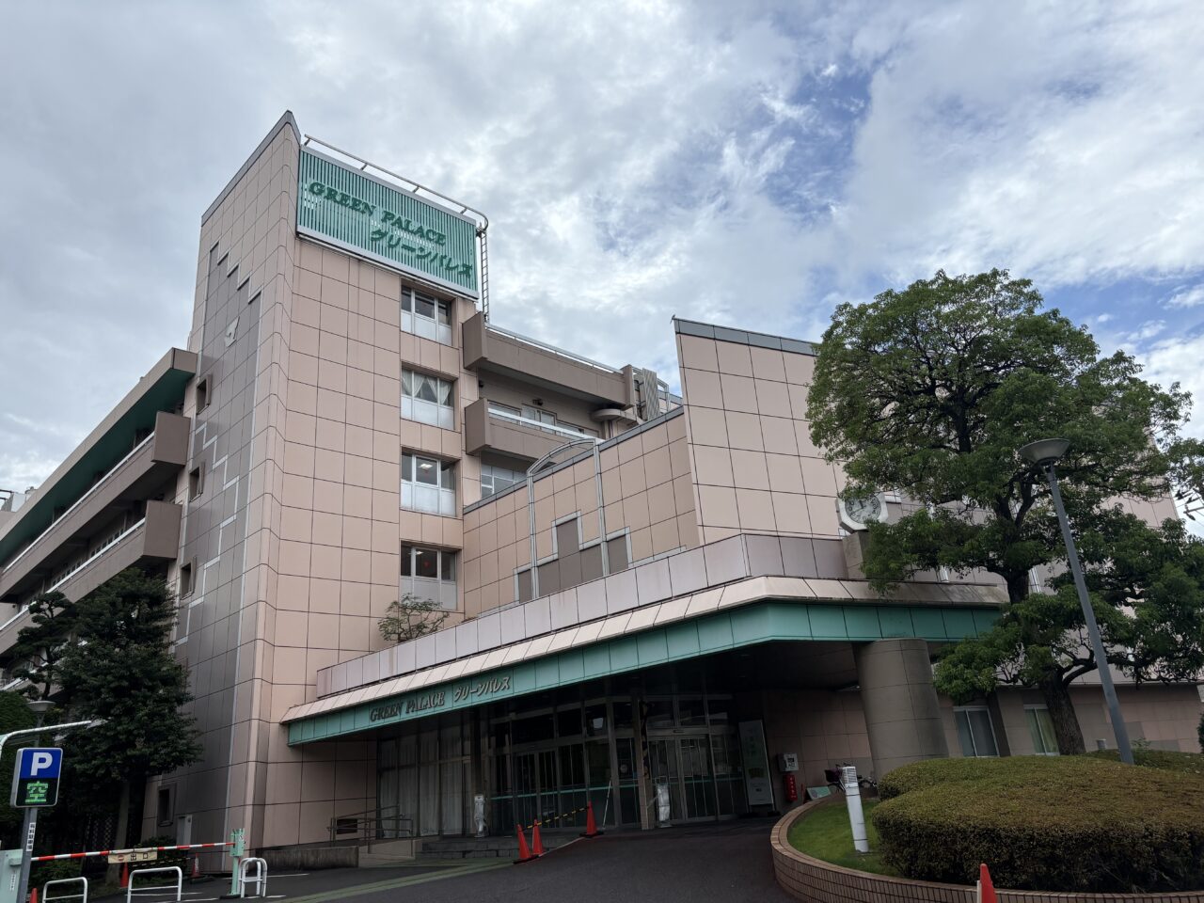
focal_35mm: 26
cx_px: 602
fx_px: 904
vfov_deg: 53.1
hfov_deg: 67.3
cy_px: 452
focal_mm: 5.96
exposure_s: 1/4608
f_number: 1.6
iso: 50
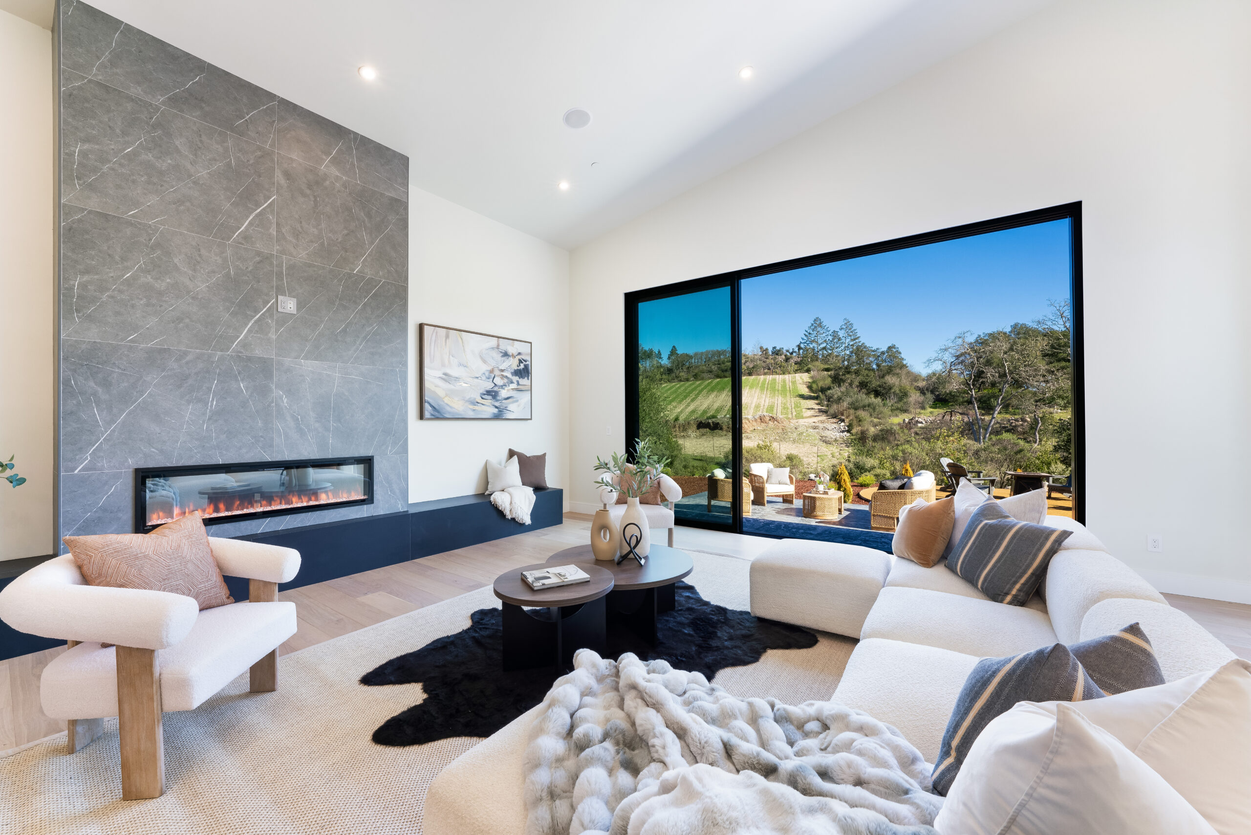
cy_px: 418
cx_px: 626
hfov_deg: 104.2
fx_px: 487
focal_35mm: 14
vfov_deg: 81.2
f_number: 14
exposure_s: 1/2.5
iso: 100
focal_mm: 14
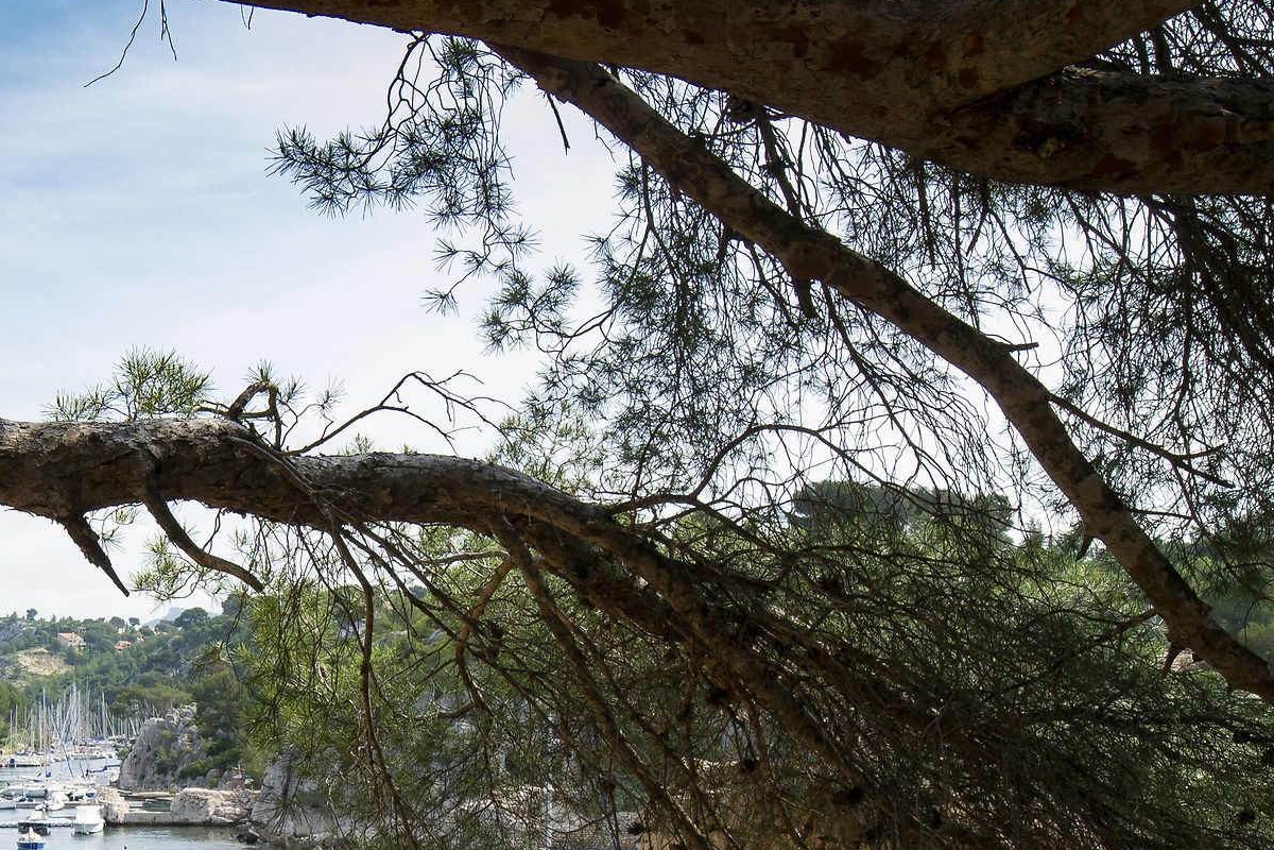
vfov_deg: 30.8
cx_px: 52
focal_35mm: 42
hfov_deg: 41.4
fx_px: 1486
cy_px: 717
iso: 100
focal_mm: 14
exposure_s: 1/60
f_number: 14
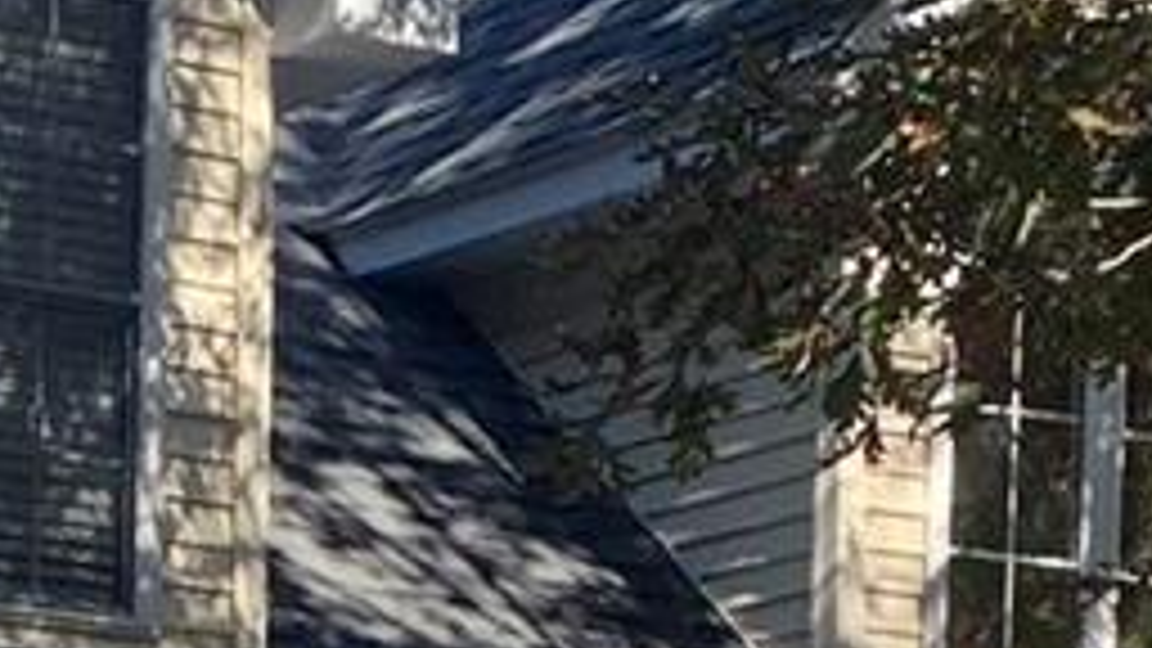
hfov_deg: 12.1
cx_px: 94
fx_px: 5407
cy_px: 1750
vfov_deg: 6.4
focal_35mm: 177
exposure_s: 1/577
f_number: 1.8
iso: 25
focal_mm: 4.25
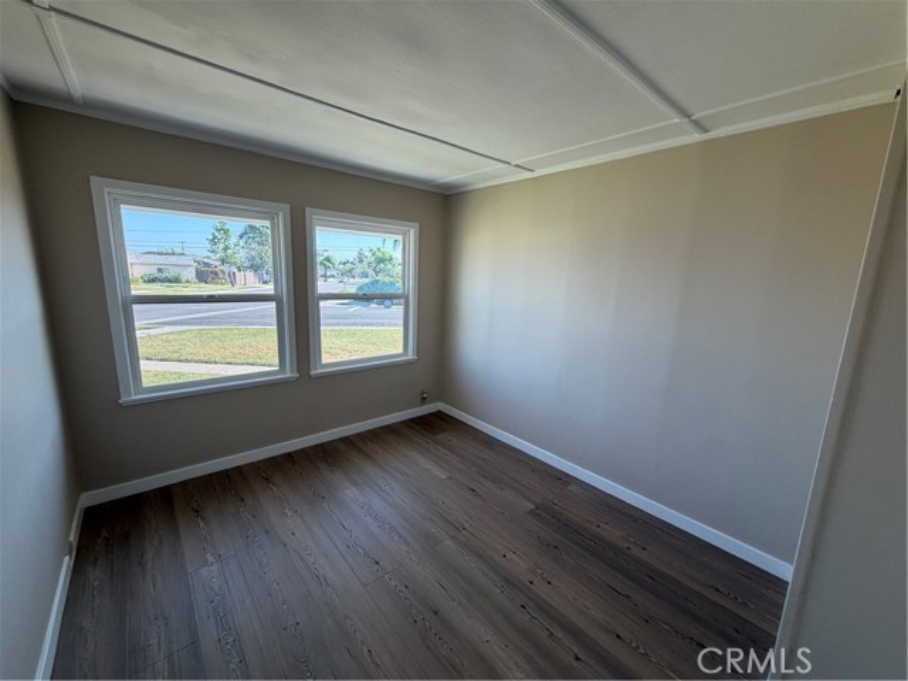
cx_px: 454
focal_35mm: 14
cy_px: 340
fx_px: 367
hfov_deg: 102.1
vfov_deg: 85.7
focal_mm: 2.22
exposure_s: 1/121
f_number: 2.2
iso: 100
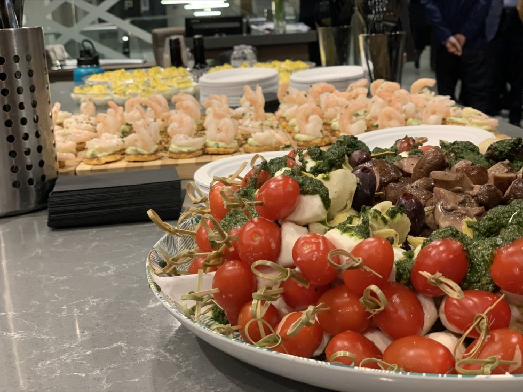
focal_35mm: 52
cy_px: 196
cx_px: 262
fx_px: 786
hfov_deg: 36.8
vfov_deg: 28.0
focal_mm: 6
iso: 160
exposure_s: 1/60
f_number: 2.4
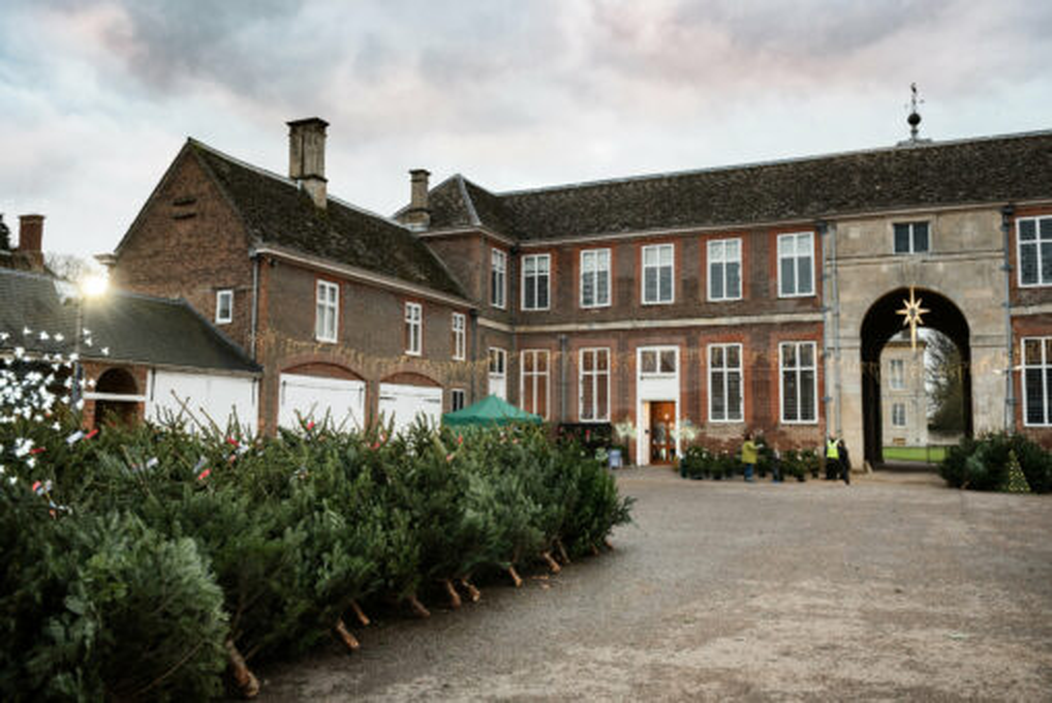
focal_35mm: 31
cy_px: 352
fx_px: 906
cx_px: 526
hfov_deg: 60.3
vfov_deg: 42.4
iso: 1250
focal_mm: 31
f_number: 4
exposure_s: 1/125
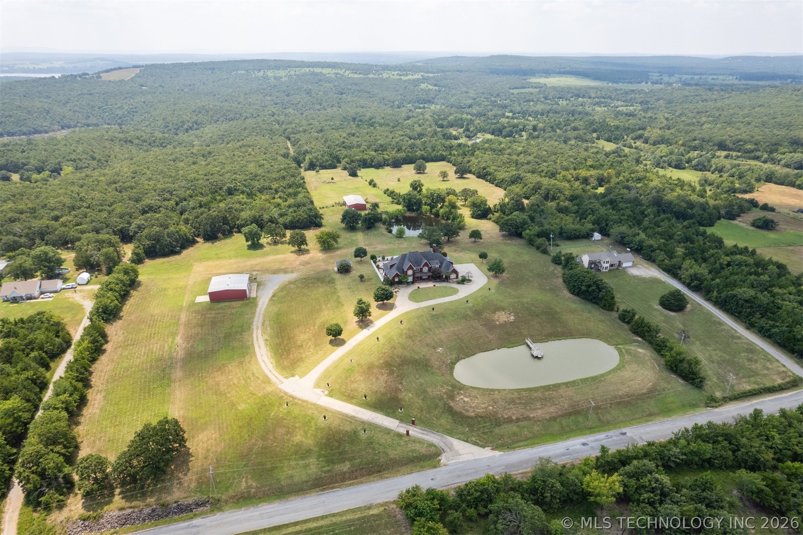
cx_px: 402
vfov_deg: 57.2
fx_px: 490
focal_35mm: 22
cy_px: 268
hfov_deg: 78.6
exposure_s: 1/1600
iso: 150
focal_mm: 8.38
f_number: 2.8
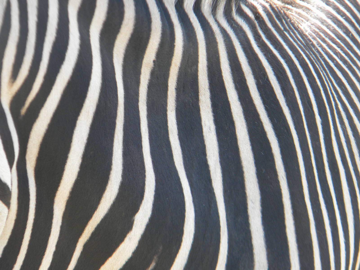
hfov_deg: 7.1
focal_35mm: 278
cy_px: 135
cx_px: 180
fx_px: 2891
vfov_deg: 5.3
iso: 111
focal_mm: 50.4
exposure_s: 1/60
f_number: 5.4
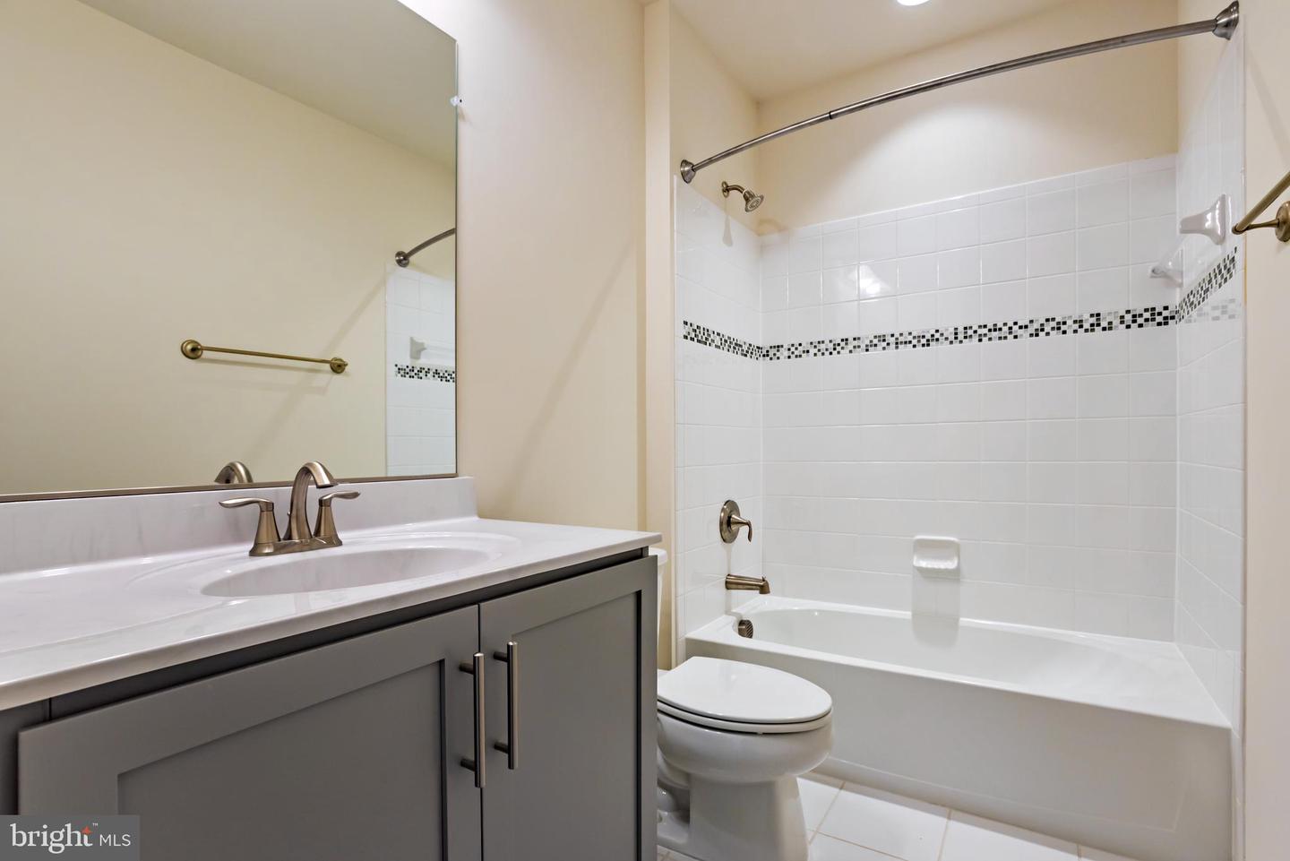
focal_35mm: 17
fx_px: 609
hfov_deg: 93.3
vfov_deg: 70.5
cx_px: 645
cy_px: 430
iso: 320
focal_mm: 17
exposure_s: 1/40
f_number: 9
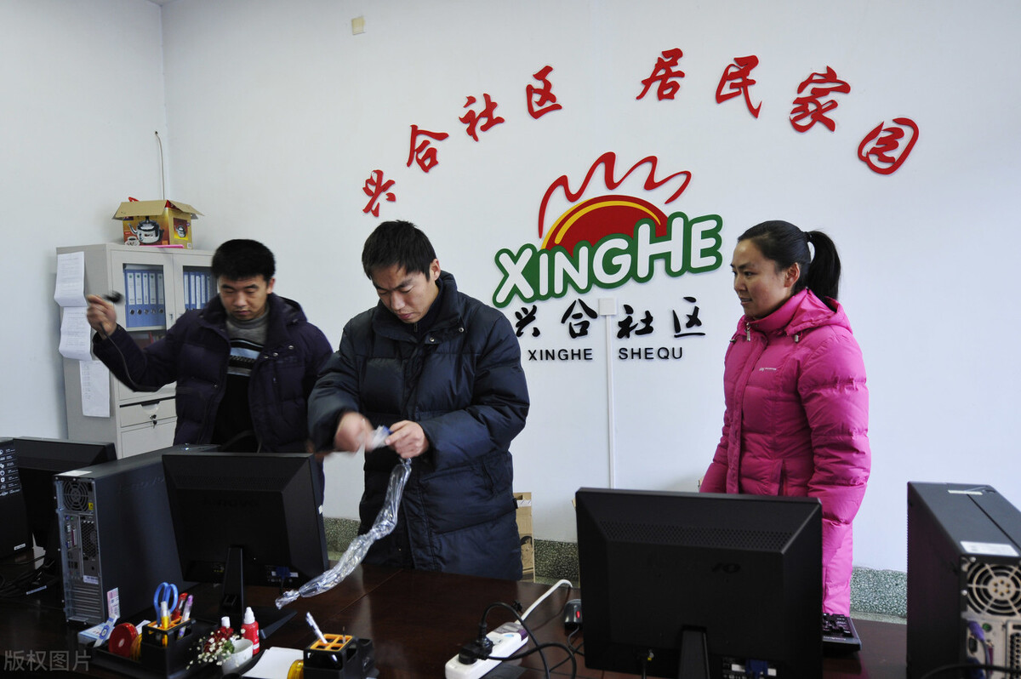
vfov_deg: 50.3
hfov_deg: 70.5
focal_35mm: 26
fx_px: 723
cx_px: 510
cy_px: 340
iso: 400
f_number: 2.8
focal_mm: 17
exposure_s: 1/30
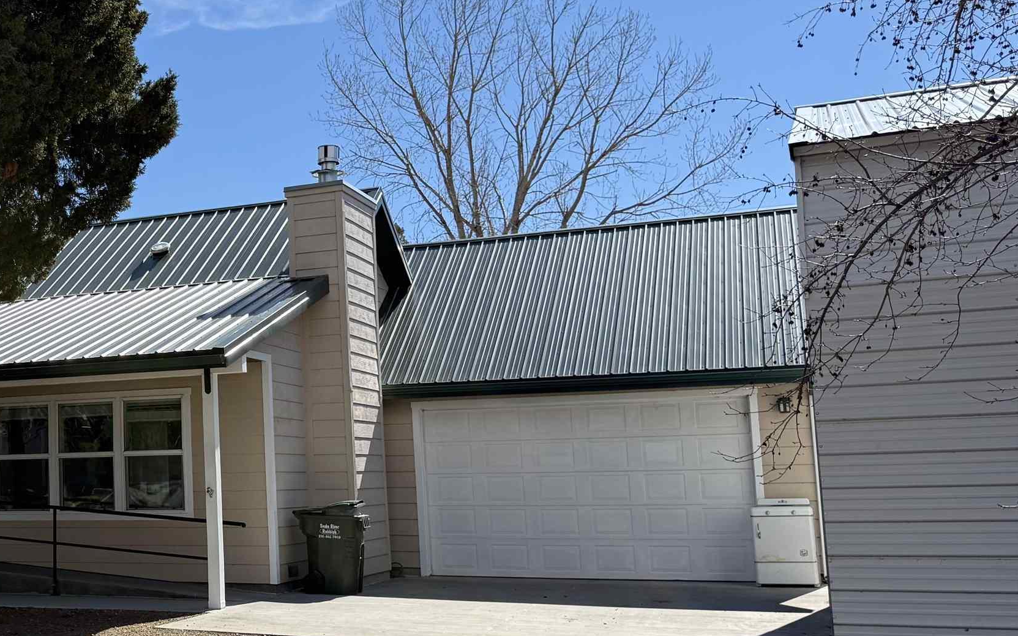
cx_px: 80
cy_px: 339
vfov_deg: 27.4
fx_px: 1304
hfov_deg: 39.2
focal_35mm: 47
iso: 100
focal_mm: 6.76
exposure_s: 1/5319
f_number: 1.78
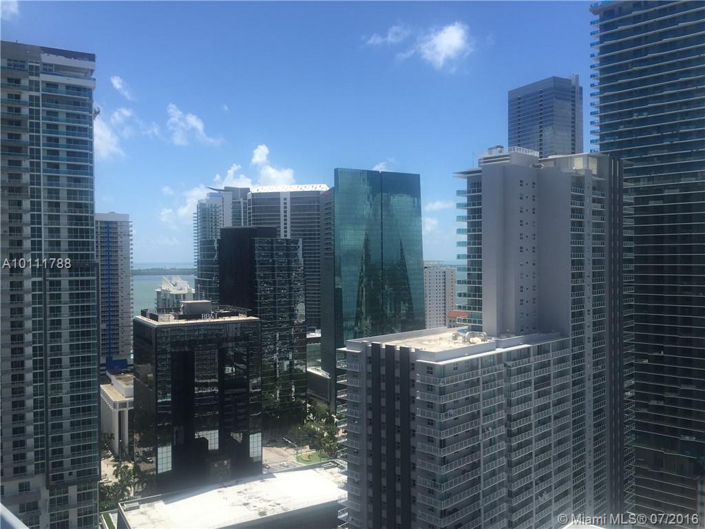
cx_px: 352
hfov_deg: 61.7
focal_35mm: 29
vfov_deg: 48.2
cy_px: 264
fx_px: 591
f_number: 2.2
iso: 32
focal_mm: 4.15
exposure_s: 1/1883
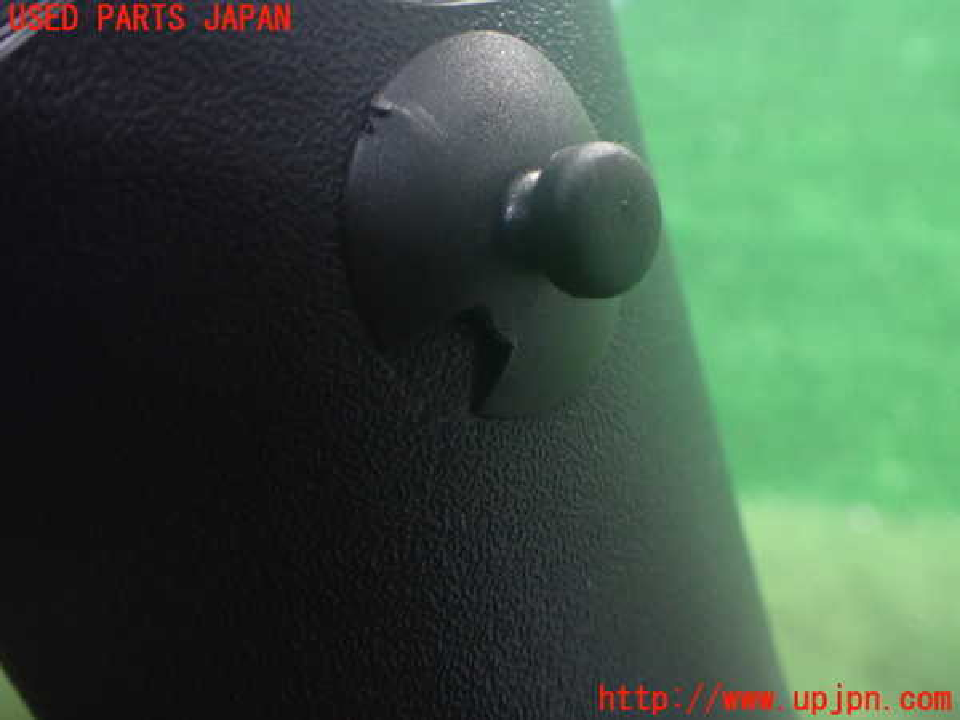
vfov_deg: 46.8
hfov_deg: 60.0
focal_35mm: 30
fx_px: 832
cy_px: 360
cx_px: 480
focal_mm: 5.4
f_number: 2.3
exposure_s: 1/60
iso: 800
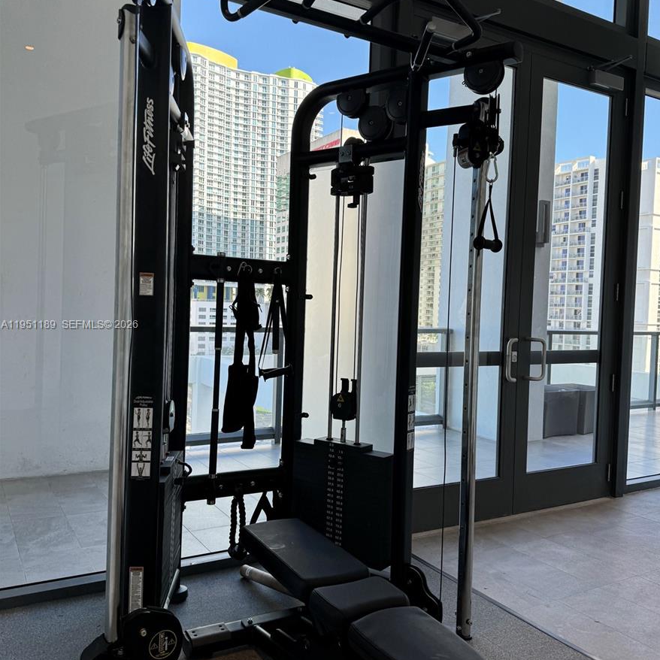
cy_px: 325
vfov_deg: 55.6
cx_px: 338
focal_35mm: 29
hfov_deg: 55.6
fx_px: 626
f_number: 1.78
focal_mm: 6.86
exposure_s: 1/196
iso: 64
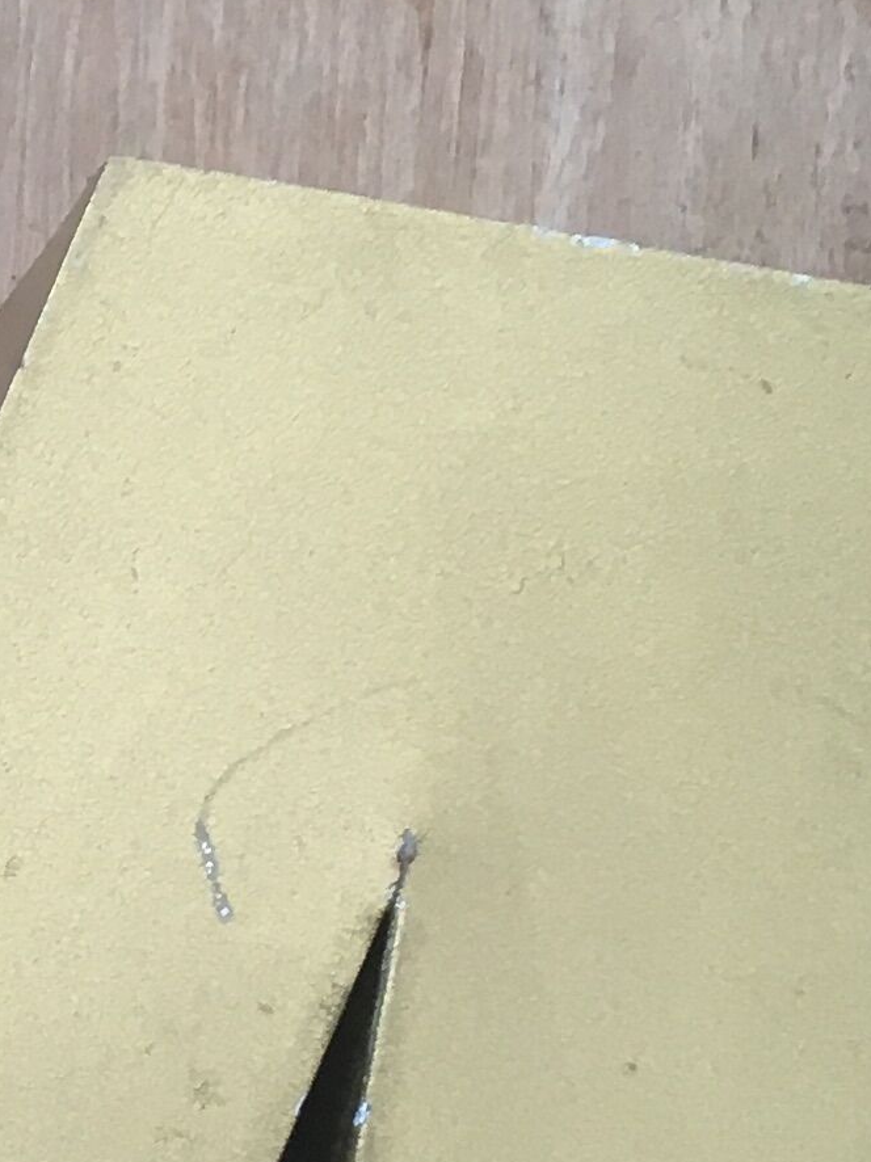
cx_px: -750
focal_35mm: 132
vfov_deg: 14.3
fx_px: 4431
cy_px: 1538
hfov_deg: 10.5
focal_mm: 4.15
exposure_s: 1/33
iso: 25
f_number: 2.2
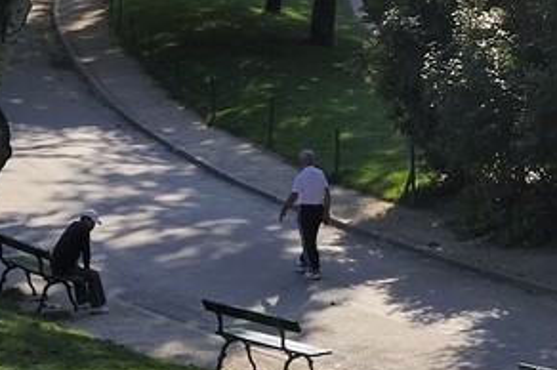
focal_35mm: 219
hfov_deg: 8.8
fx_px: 3385
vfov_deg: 6.1
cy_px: -435
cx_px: 1146
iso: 200
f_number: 10
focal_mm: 40
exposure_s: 1/160
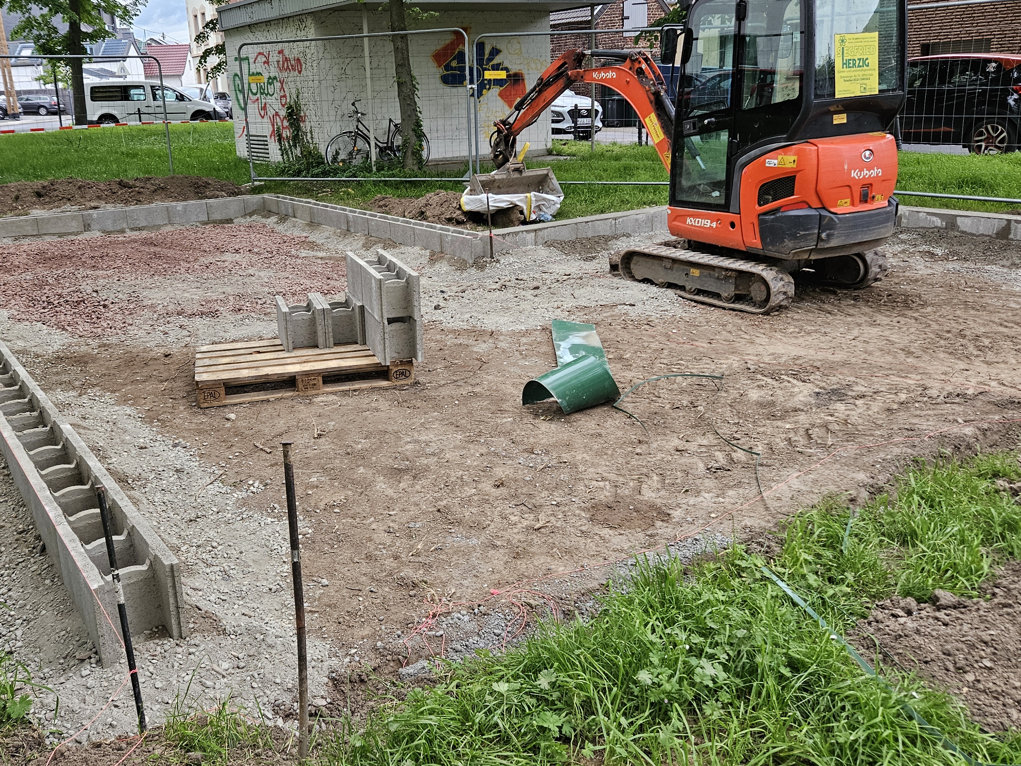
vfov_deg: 44.1
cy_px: 342
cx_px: 460
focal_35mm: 32
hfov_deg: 56.7
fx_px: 944
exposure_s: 1/180
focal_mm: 5.4
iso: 160
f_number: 1.8
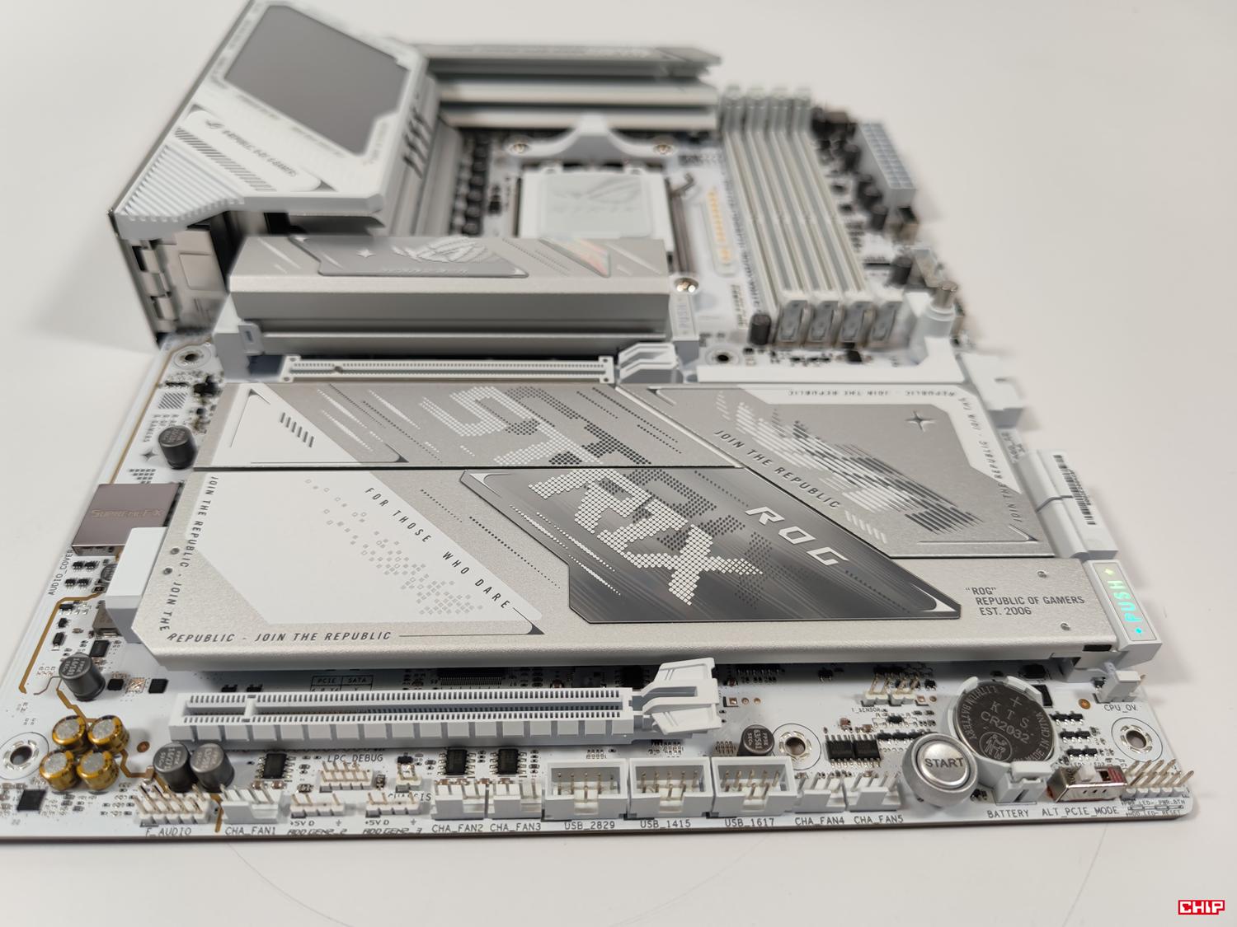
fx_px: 893
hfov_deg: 69.4
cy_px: 464
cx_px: 618
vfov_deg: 54.9
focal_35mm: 25
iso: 61
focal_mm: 6.78
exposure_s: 1/100
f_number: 1.85
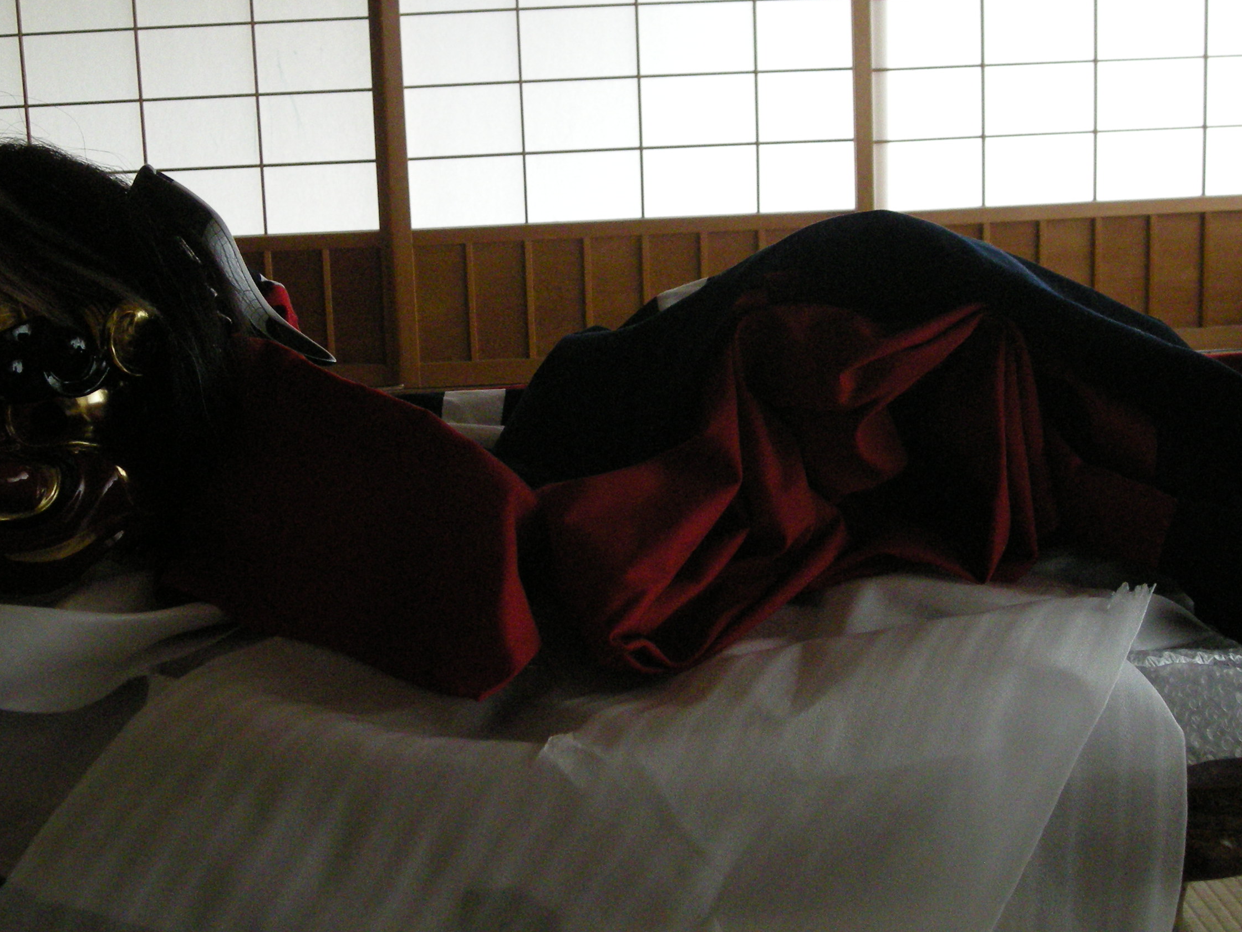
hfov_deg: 39.5
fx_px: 1722
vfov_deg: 30.2
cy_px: 362
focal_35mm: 48
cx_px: 510
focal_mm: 5.7
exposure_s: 1/117
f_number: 2.8
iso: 358
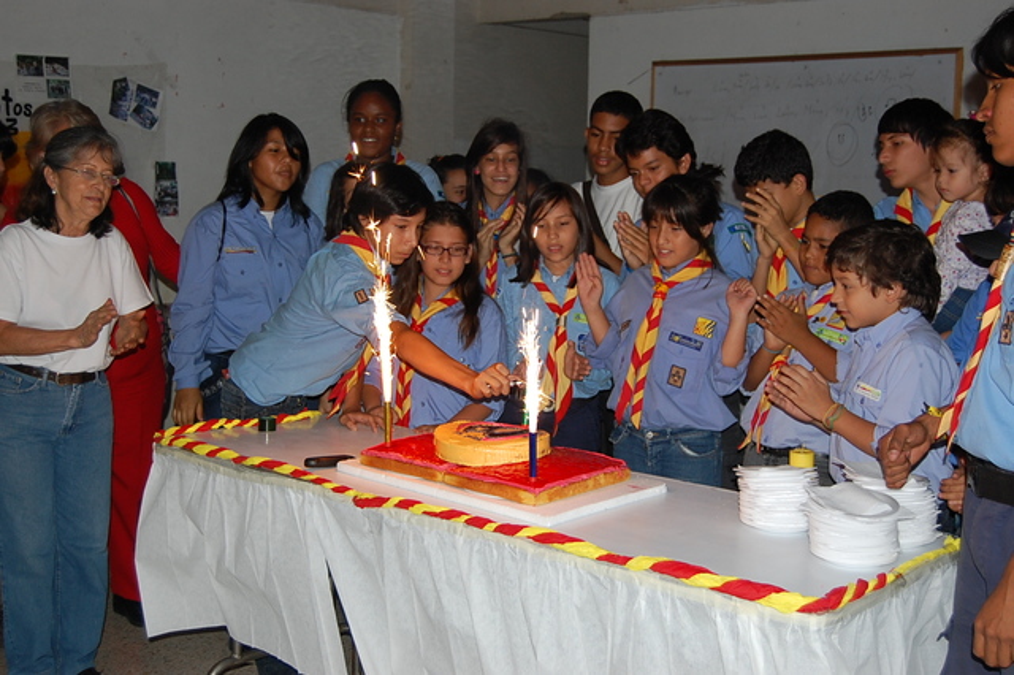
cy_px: 338
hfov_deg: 42.3
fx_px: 1309
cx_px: 507
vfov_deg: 28.9
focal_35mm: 46
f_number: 4.5
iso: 400
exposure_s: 1/60
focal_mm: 31
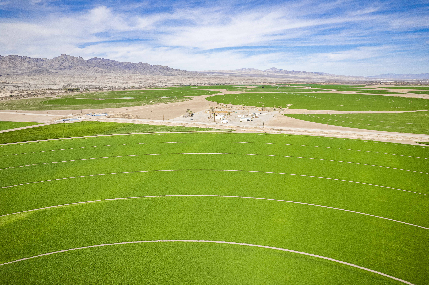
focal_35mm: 22
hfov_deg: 78.6
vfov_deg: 57.2
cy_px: 142
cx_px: 214
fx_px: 262
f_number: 2.8
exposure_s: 1/2500
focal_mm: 8.38
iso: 120
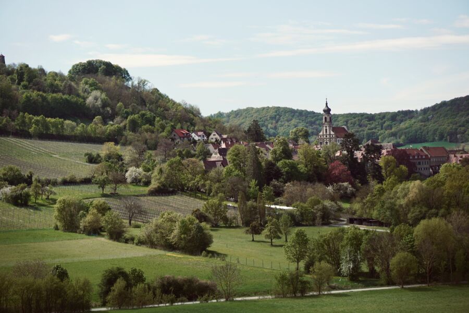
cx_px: 234
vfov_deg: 18.2
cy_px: 156
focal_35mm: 75
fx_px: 977
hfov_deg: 27.0
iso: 100
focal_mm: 50
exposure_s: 1/4000
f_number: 2.2
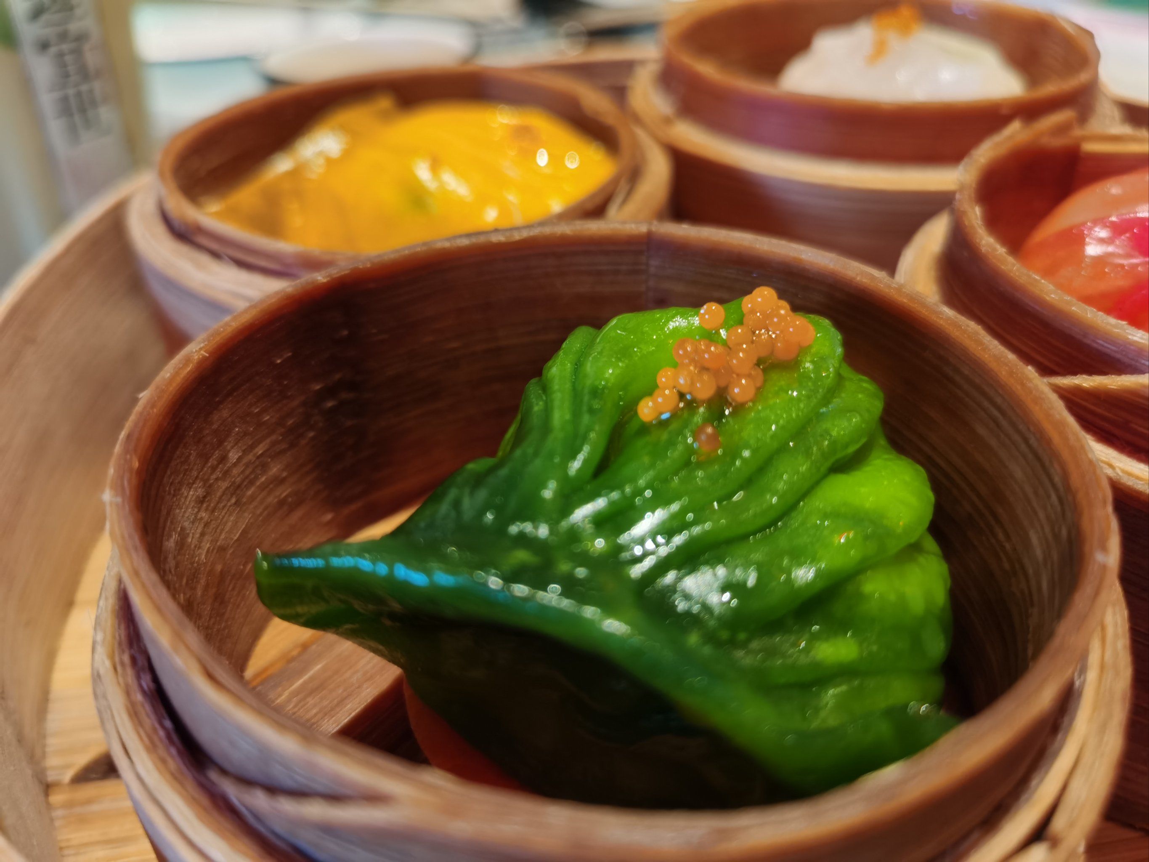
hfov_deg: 65.3
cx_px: 574
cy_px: 431
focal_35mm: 27
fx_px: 896
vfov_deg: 51.4
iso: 250
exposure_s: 1/100
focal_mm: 5.58
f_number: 1.8
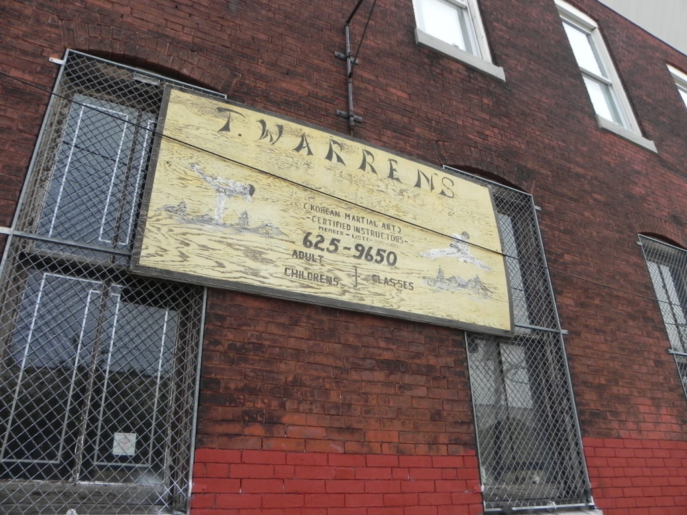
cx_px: 344
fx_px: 516
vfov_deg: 53.1
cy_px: 258
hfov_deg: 67.3
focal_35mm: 26
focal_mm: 4.6
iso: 160
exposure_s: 1/237
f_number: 5.6
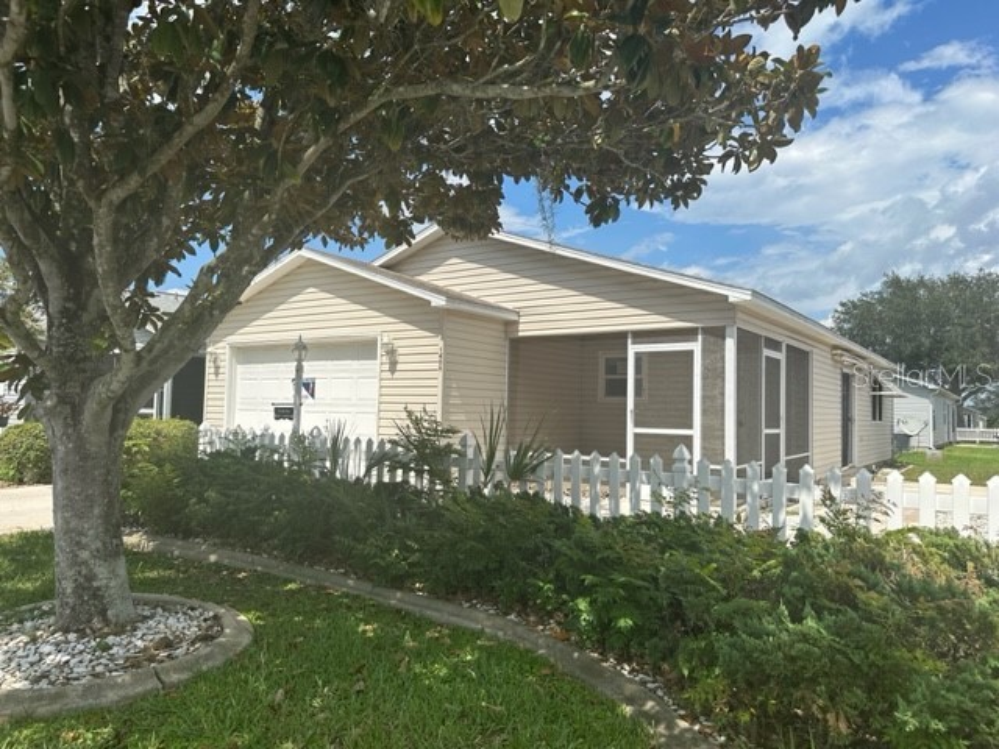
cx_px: 500
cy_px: 374
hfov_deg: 71.6
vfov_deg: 56.8
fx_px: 693
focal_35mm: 24
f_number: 1.78
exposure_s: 1/6211
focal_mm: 6.86
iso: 80
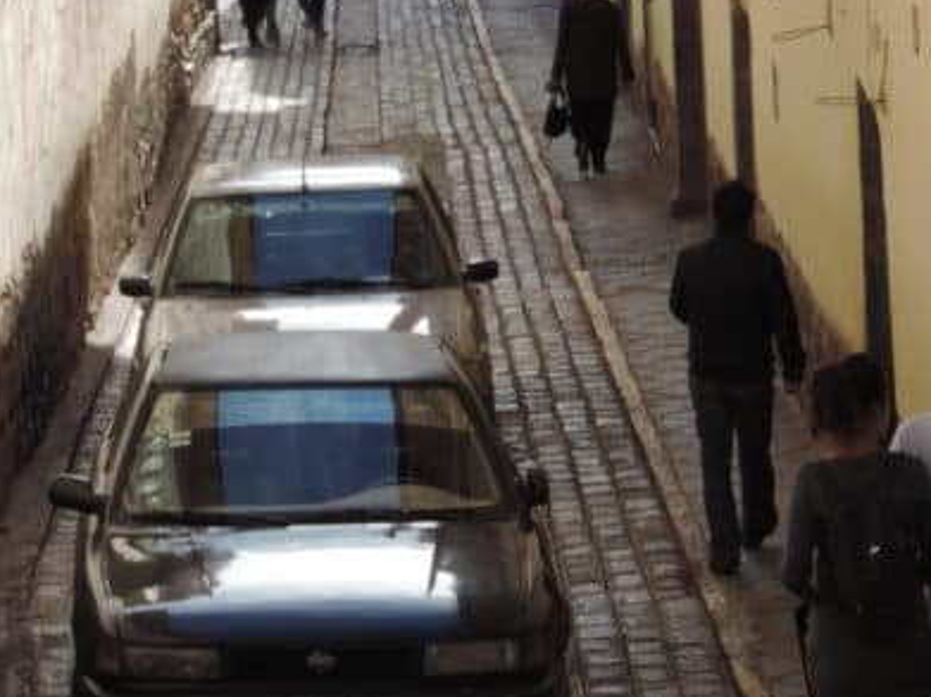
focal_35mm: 191
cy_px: 4
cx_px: 267
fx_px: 5135
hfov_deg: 10.3
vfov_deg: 7.7
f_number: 3.9
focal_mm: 12.4
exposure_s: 1/250
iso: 80
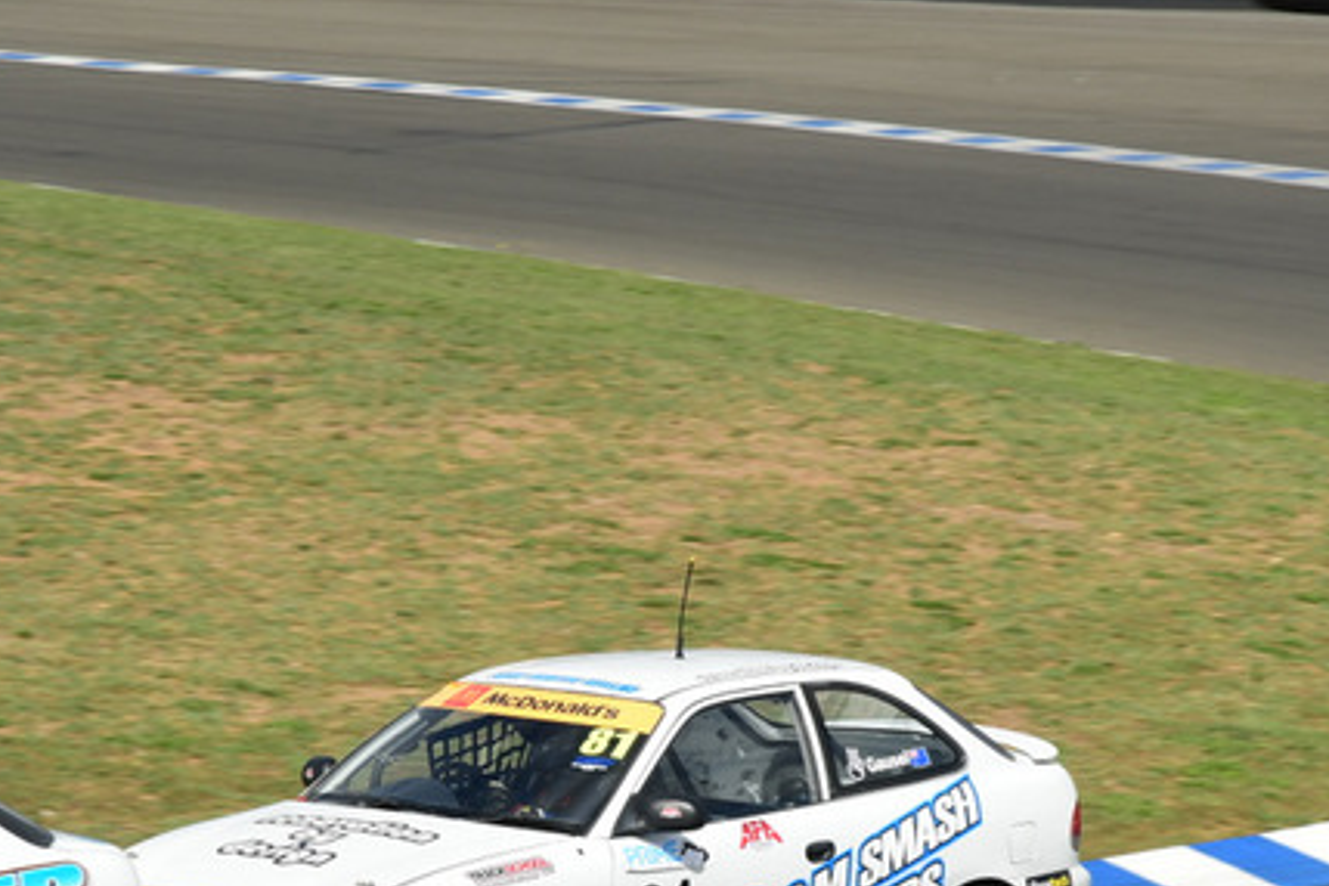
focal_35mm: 224
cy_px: 805
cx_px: 669
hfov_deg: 9.2
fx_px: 8269
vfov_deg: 6.1
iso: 200
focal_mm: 80
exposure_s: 1/400
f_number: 11
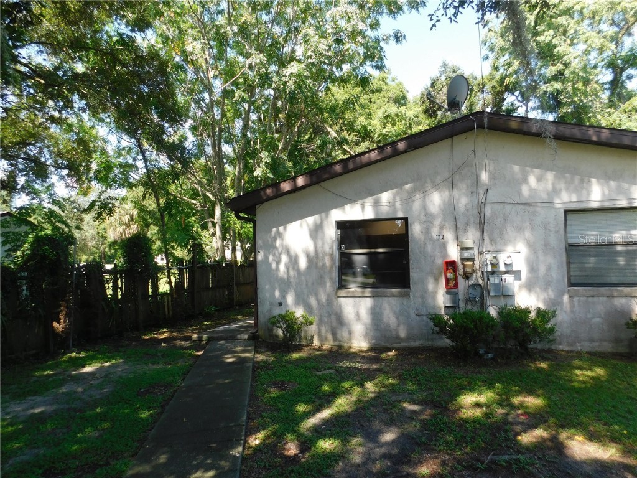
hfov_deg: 73.9
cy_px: 239
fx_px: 423
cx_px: 318
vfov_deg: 58.9
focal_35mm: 23
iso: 125
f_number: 3
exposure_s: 1/250
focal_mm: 4
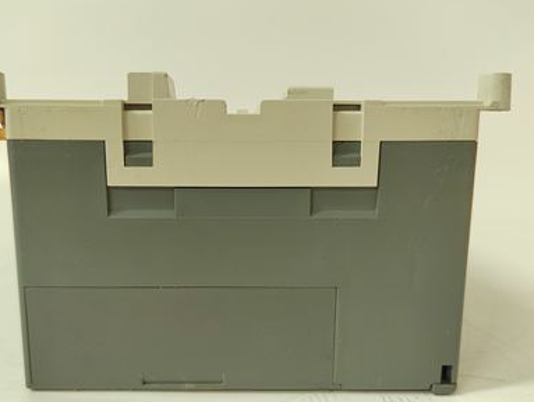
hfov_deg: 59.7
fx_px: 463
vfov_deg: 46.7
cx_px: 233
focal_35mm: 30
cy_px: 231
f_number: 1.9
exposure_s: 1/50
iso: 1484
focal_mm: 5.52
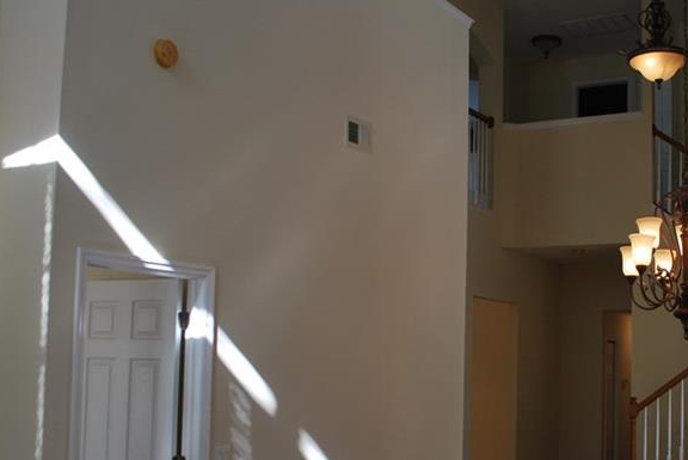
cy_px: 284
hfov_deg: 40.3
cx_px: 483
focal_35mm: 48
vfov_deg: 28.0
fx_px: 918
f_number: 4.5
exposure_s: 1/80
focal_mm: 18
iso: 200
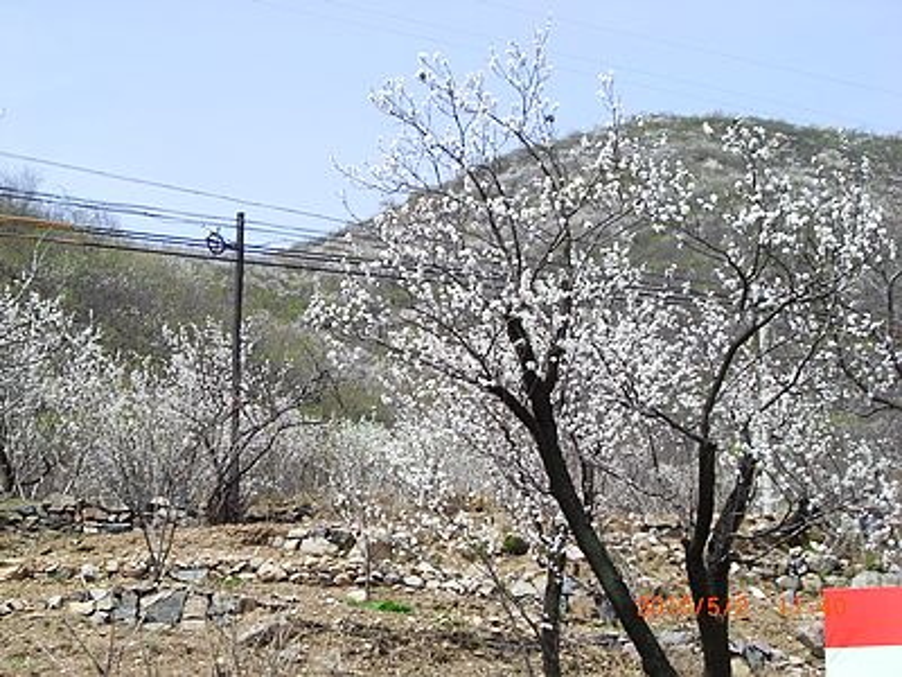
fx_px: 2449
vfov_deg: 15.7
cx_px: 451
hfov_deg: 20.9
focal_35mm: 94
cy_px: 338
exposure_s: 1/320
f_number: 4.6
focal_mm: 15.3
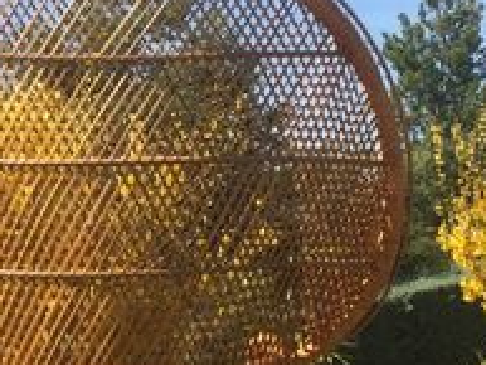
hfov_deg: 20.3
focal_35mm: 96
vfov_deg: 15.2
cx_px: 113
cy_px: 355
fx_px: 1349
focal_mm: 4.15
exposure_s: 1/1642
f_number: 2.2
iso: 32
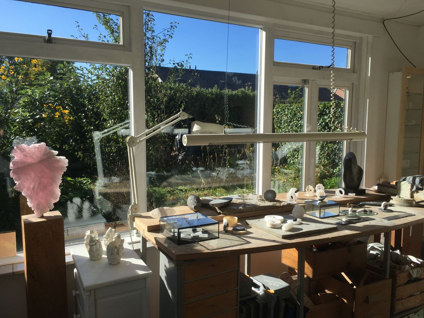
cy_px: 159
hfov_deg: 61.7
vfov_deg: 48.2
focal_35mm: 29
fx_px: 355
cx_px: 212
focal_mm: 4.15
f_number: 2.2
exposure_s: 1/916
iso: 25
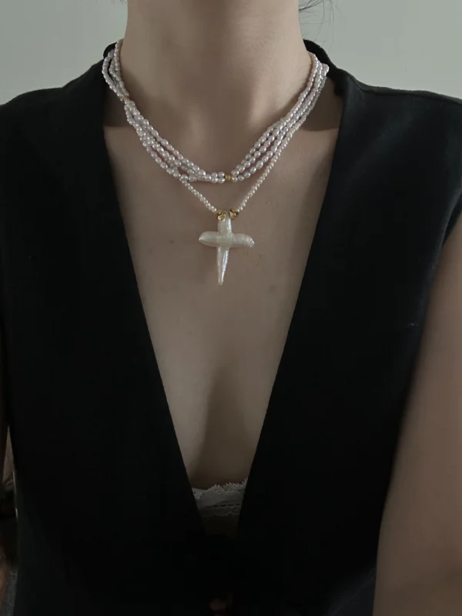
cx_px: 231
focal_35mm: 30
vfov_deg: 60.0
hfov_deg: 46.8
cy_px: 308
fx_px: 534
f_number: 1.9
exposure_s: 1/60
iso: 100
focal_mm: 2.69
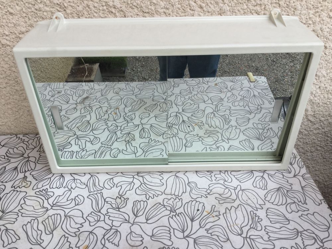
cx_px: 166
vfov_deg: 45.4
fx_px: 297
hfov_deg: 58.4
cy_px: 124
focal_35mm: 31
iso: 25
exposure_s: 1/460
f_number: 2.4
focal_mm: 3.3
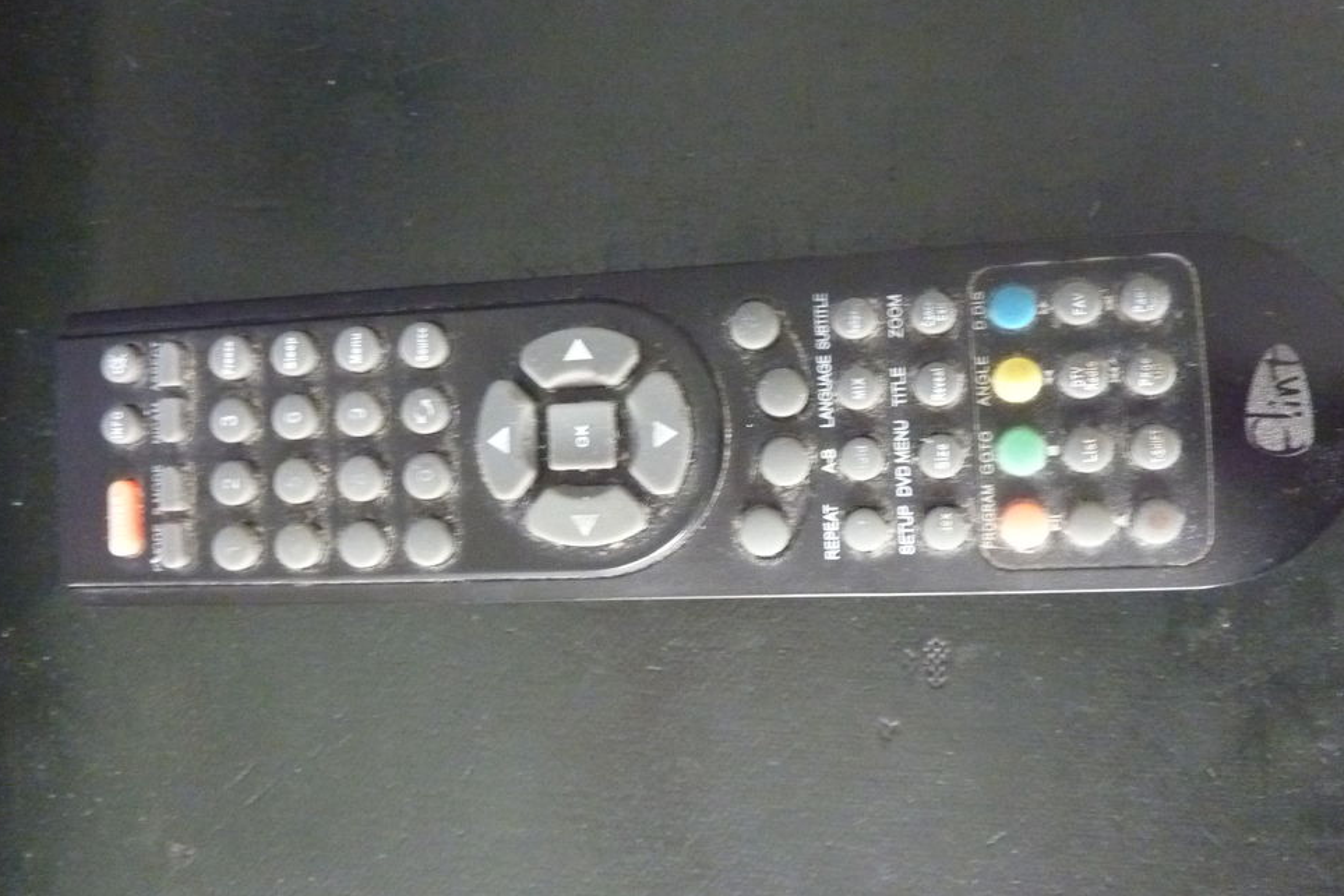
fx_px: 1008
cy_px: 416
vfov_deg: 47.9
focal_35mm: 27
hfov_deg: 67.4
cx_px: 669
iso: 1000
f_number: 3.3
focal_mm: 4.1
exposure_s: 1/8
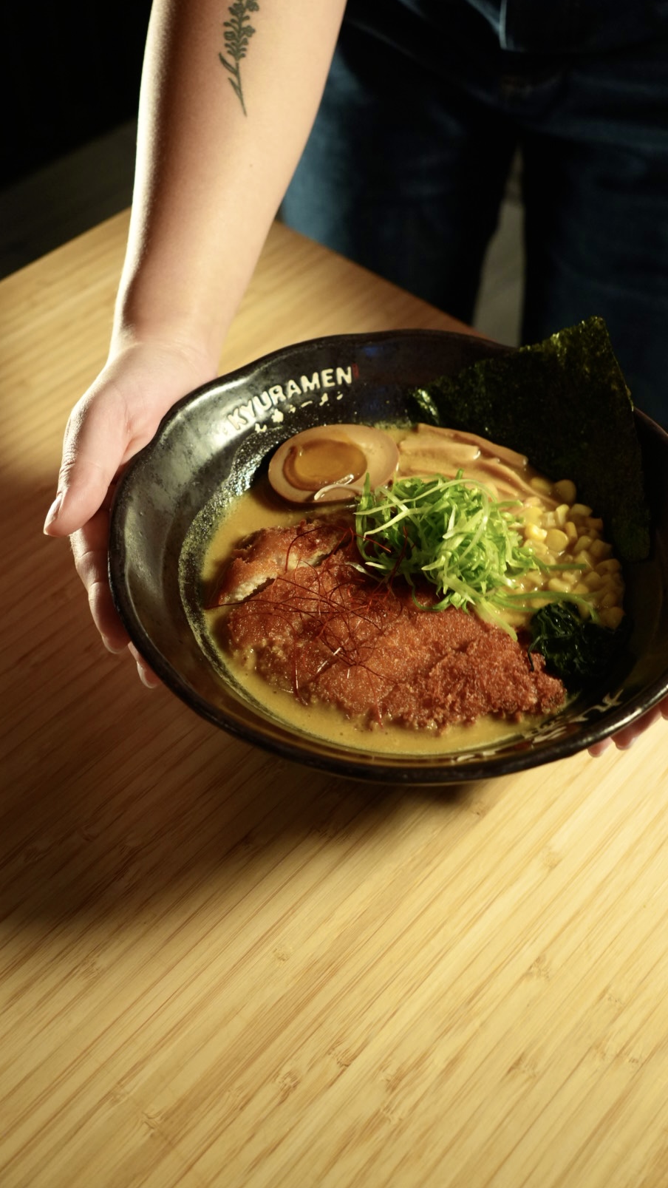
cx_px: 369
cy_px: 591
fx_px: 1245
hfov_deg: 30.0
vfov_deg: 51.0
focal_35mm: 40
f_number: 3.2
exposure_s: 1/160
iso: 1600
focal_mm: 25
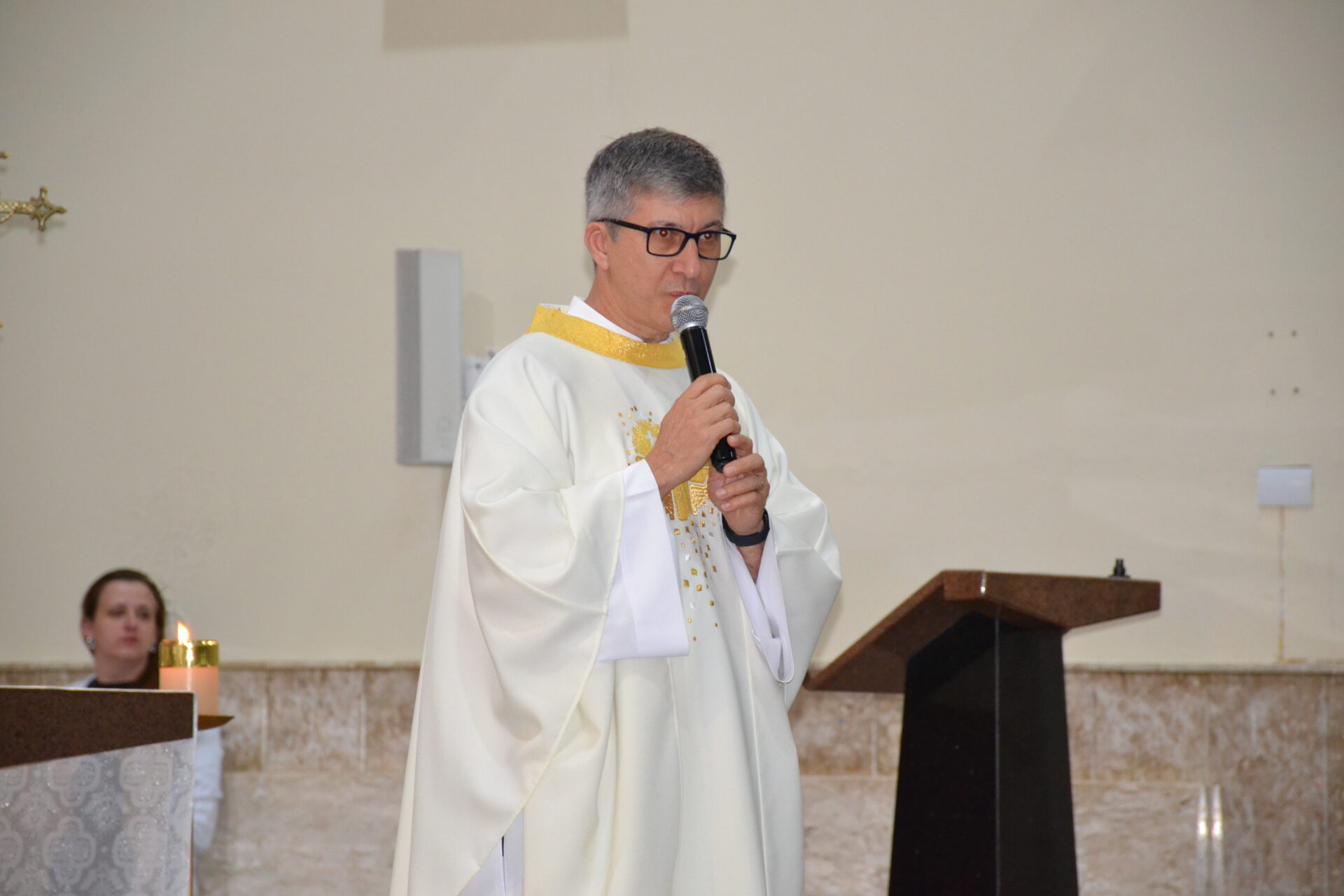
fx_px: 6831
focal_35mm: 183
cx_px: 672
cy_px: 448
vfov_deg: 7.5
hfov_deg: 11.2
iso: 2000
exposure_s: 1/60
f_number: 5.6
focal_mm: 122
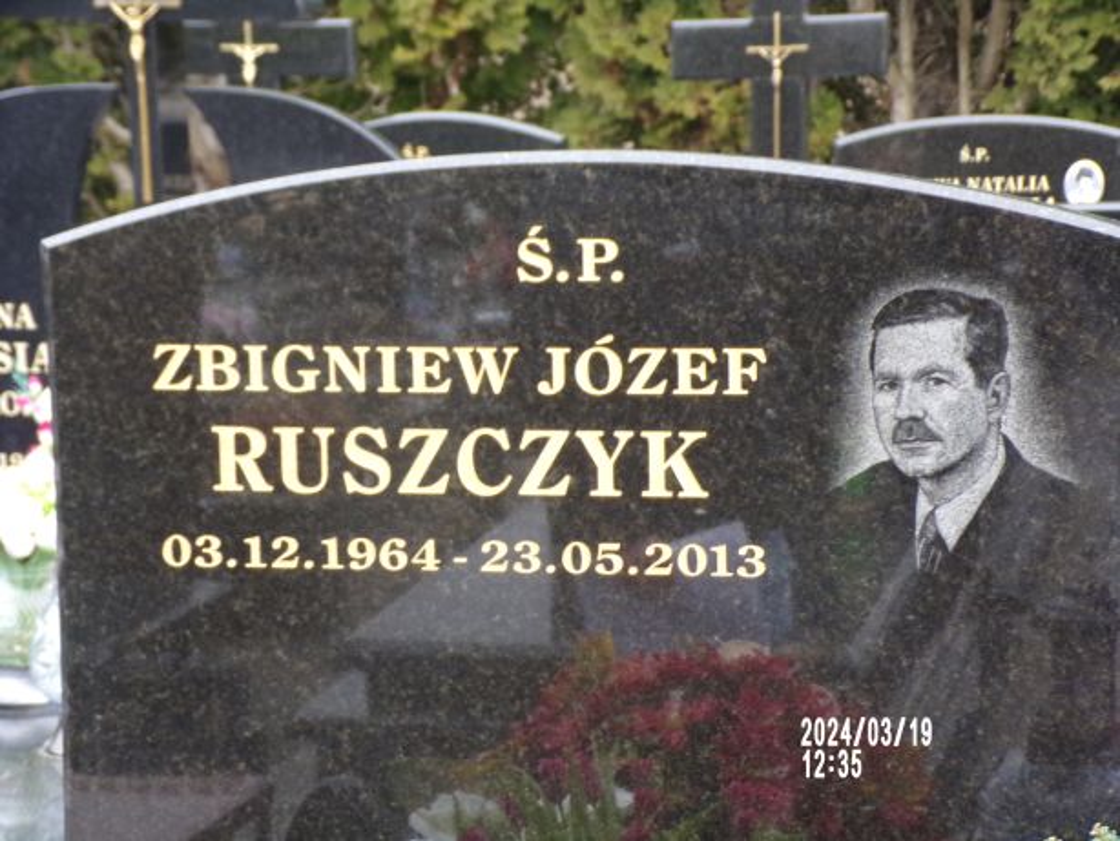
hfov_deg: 22.7
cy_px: 420
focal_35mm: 86
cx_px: 560
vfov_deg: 17.2
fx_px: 2784
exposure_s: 1/75
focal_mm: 15.4
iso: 200
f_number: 4
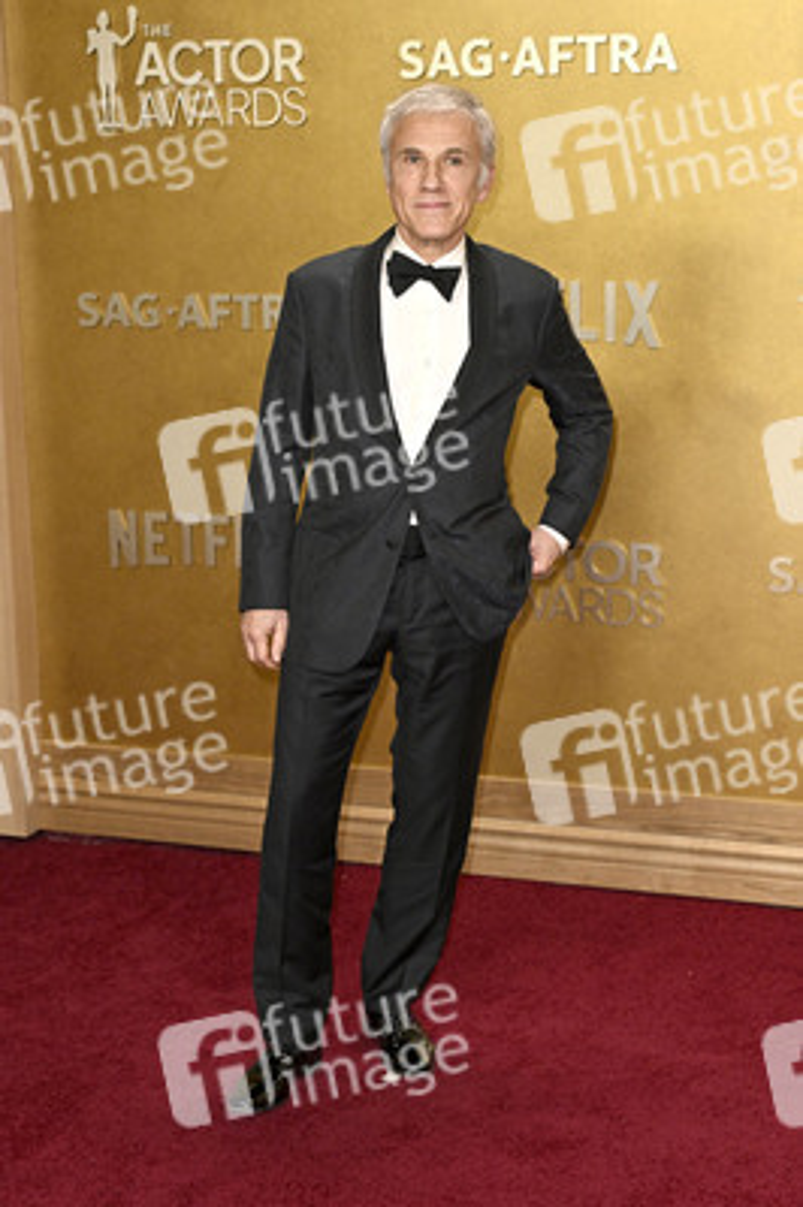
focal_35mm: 56
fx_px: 1877
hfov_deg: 24.2
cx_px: 402
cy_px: 604
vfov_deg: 35.7
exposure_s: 1/320
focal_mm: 56
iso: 2500
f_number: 5.6
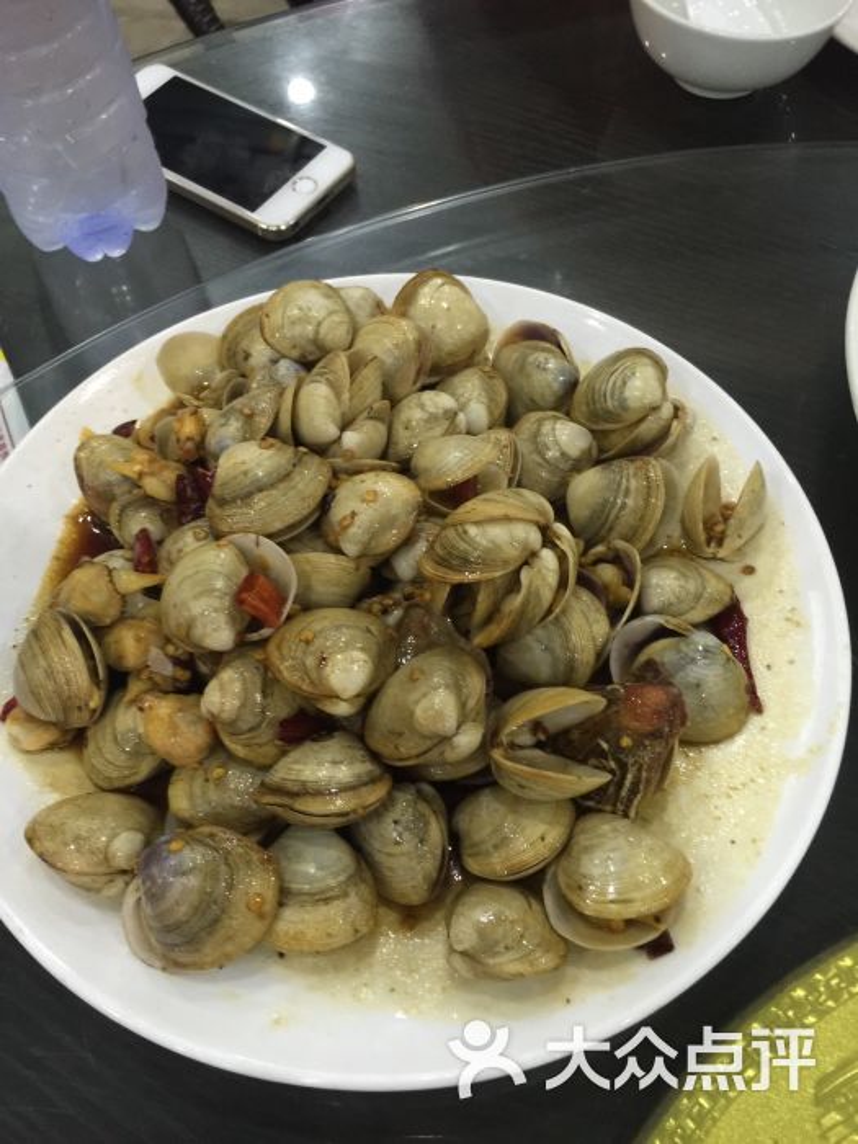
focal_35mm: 29
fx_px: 958
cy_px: 572
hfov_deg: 48.2
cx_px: 429
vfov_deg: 61.7
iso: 100
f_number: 2.2
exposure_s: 1/17
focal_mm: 4.15
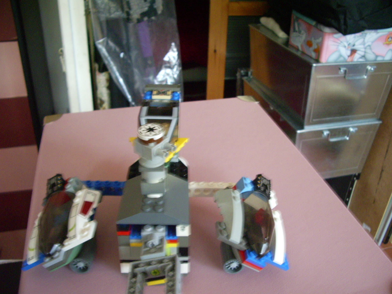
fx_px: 396
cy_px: 147
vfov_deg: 40.7
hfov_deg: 52.6
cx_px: 196
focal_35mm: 35
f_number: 2.6
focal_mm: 5.8
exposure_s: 1/8
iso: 320
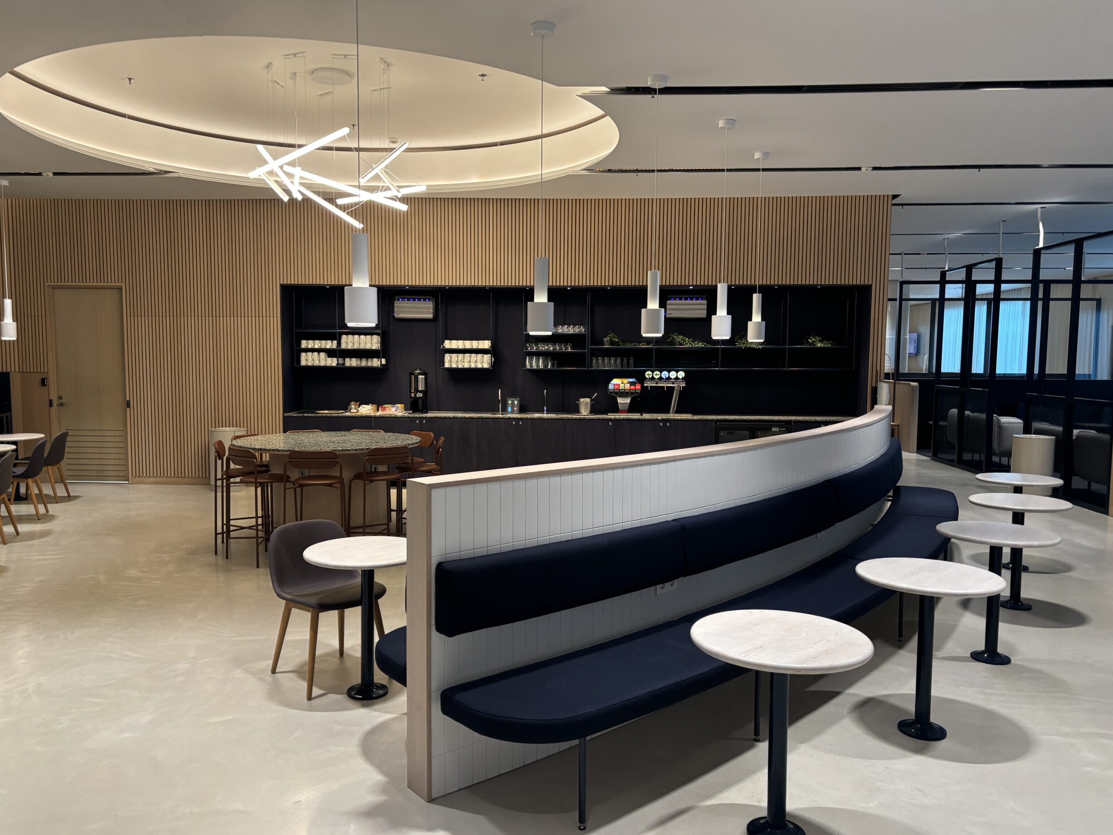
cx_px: 536
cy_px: 424
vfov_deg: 51.4
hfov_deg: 65.3
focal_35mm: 27
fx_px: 868
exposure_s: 1/62
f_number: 1.6
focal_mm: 5.96
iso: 125
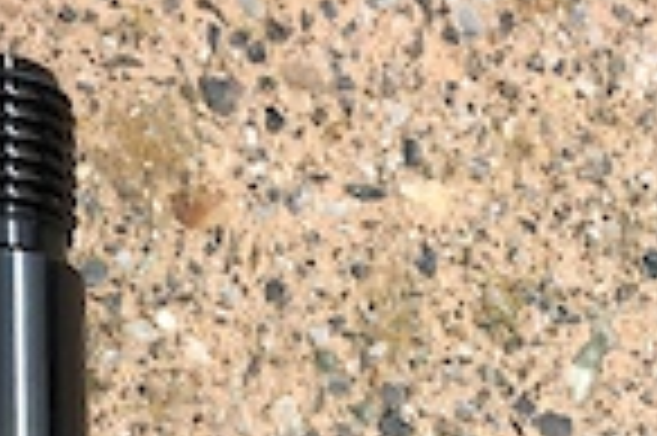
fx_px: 3008
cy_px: 1304
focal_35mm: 165
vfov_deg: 7.3
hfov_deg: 12.5
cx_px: 364
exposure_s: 1/620
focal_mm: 4.15
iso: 25
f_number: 2.2
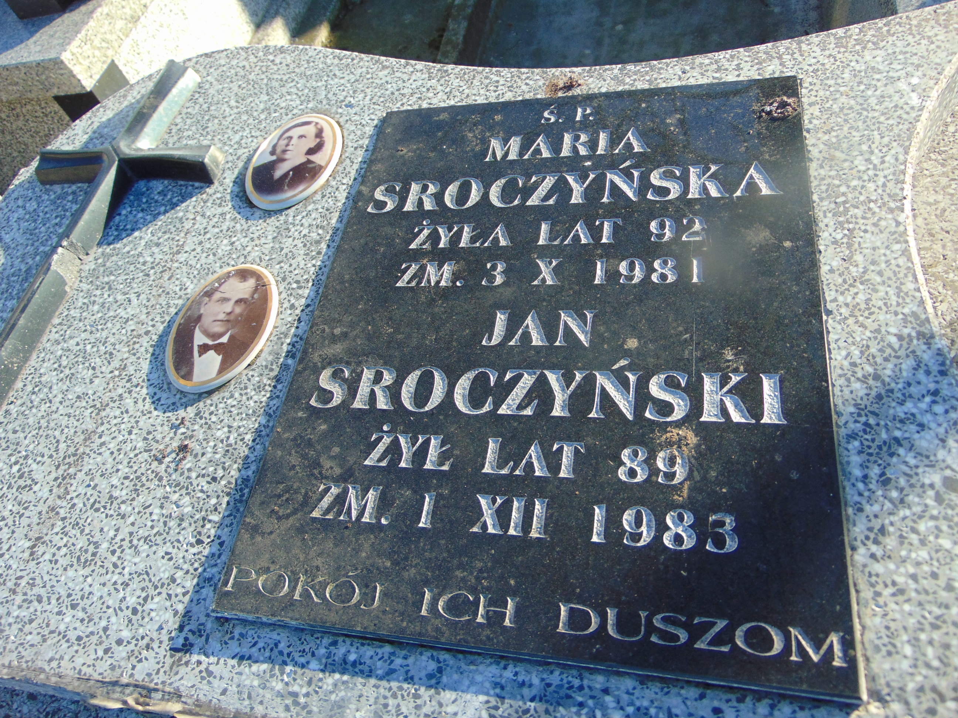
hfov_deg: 69.4
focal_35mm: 25
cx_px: 479
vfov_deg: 54.9
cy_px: 359
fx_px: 692
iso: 80
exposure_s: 1/250
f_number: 3
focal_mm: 4.5
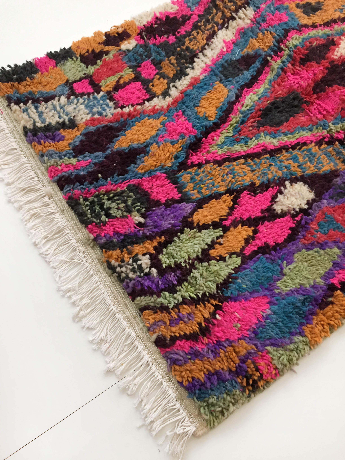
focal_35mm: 29
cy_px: 230
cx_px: 172
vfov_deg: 61.7
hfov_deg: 48.2
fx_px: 385
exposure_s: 1/33
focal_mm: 4.15
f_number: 2.2
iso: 250
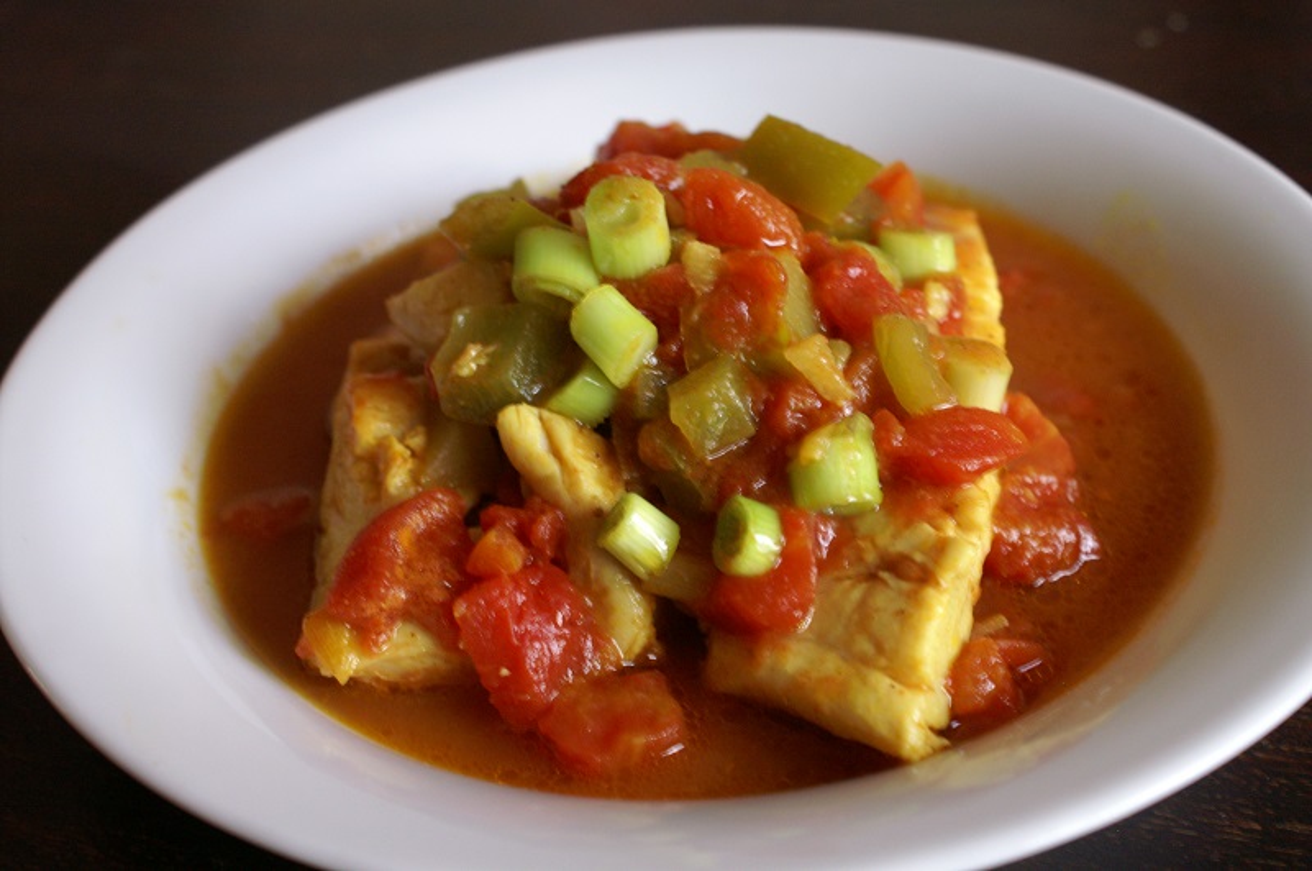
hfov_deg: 37.9
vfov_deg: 25.7
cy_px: 436
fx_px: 1911
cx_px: 656
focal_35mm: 52
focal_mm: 35
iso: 800
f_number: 5.6
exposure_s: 1/2.5
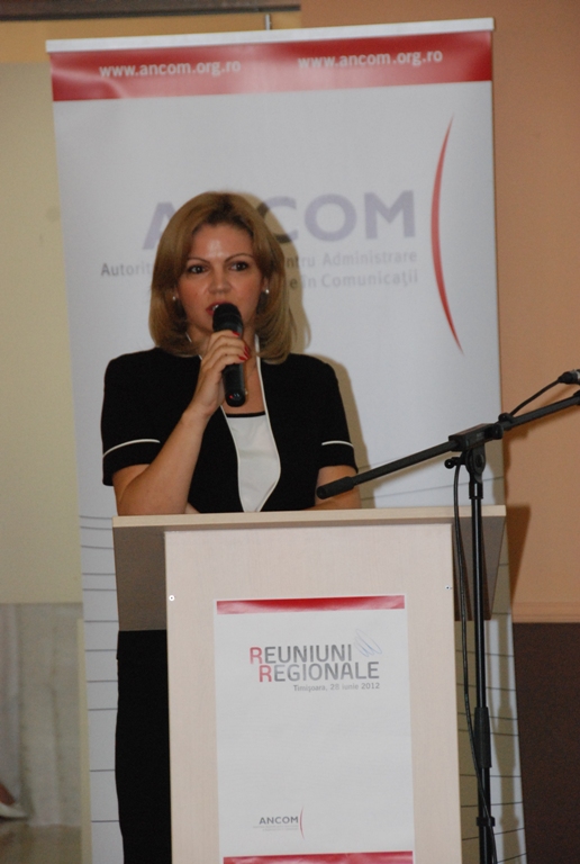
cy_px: 432
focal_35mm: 202
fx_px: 4867
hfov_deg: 6.8
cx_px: 290
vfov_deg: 10.1
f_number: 8
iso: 1600
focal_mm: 135
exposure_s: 1/60
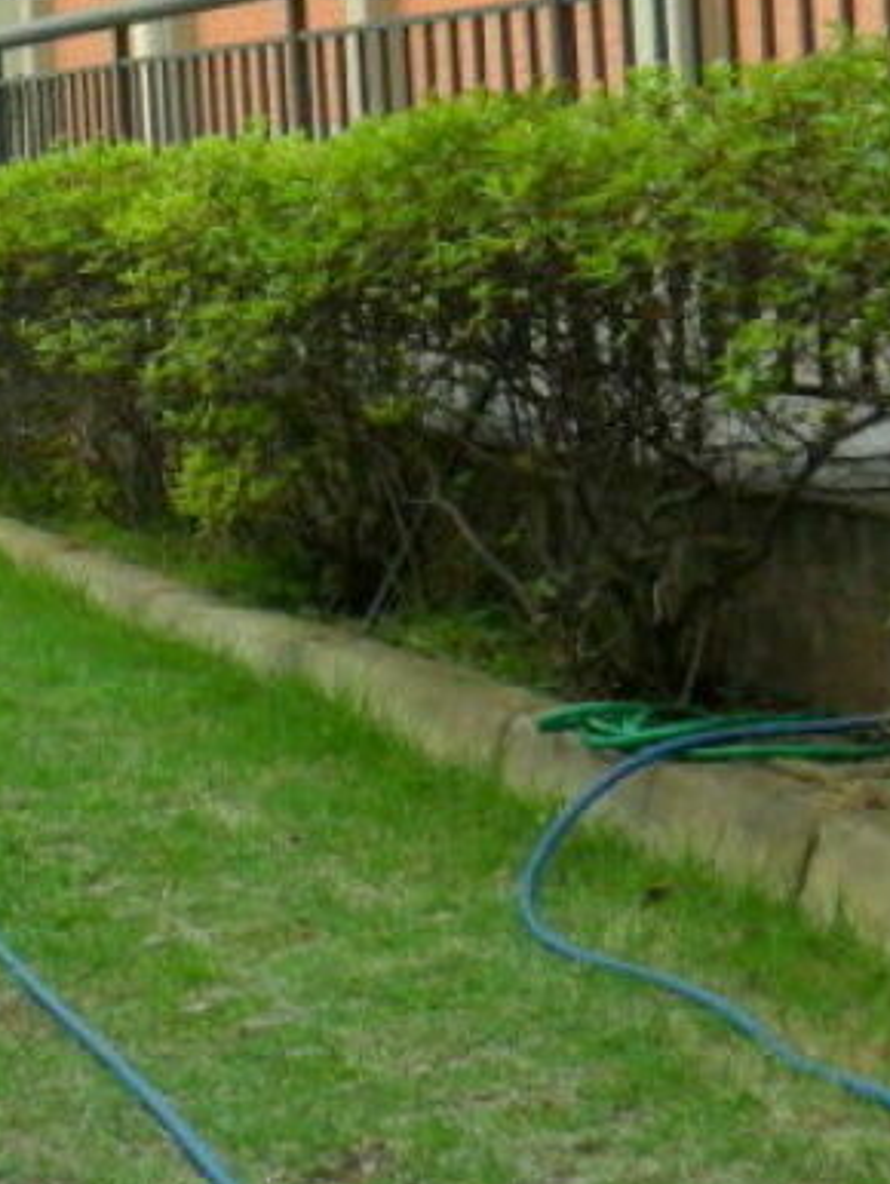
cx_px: 163
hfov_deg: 16.8
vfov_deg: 21.6
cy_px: -49
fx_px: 2979
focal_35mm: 87
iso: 80
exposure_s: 1/180
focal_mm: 6.3
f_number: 3
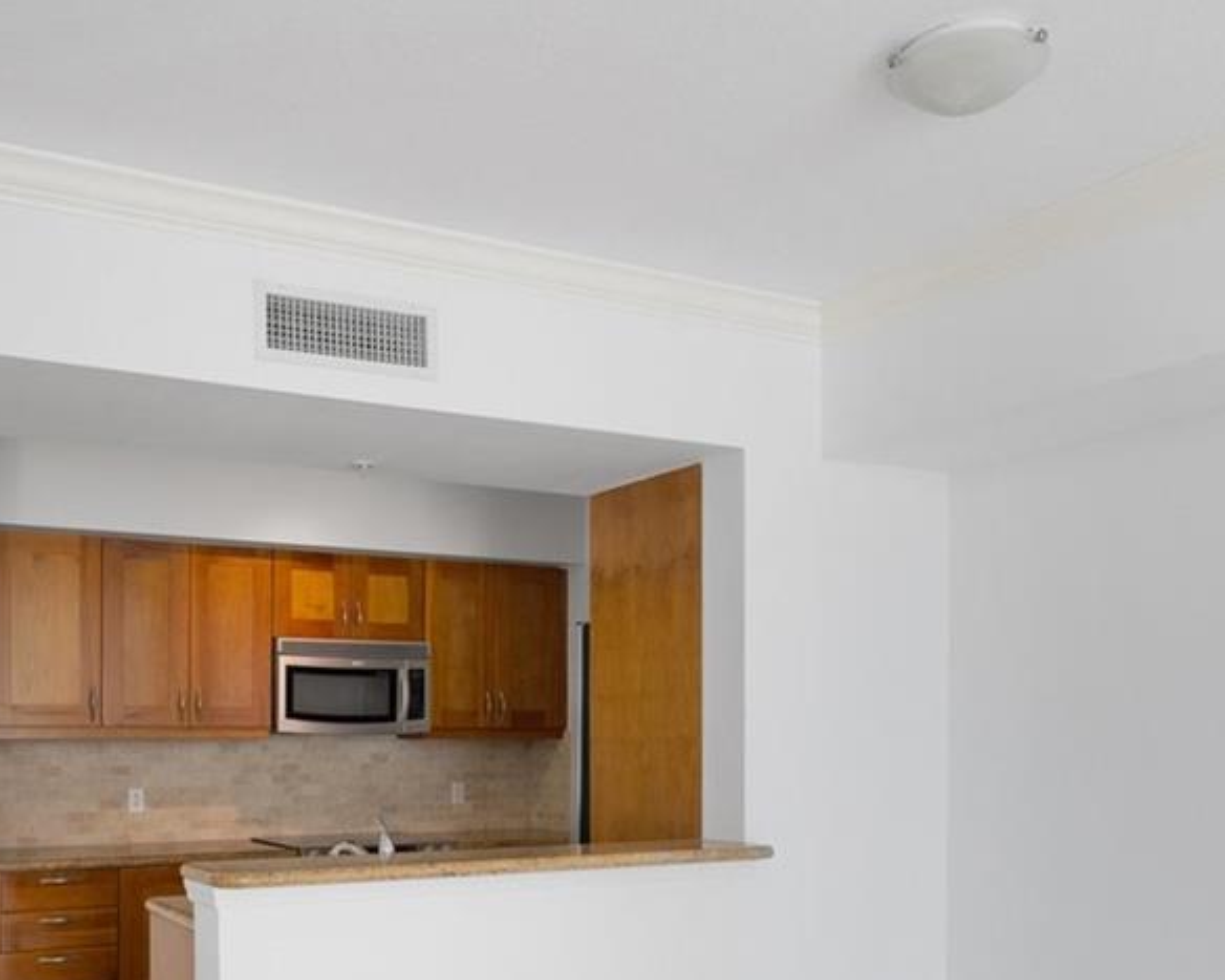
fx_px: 1305
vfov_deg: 39.9
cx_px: 470
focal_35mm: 36
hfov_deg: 49.9
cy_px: 747
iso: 250
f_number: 7.1
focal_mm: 14
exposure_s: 1/20
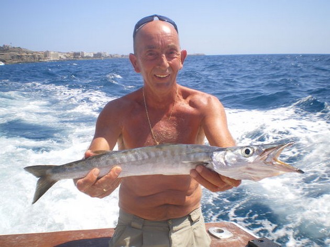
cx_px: 165
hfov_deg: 51.4
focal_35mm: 36
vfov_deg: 39.6
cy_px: 124
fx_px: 343
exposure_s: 1/320
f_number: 4.6
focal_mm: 6.3
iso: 50
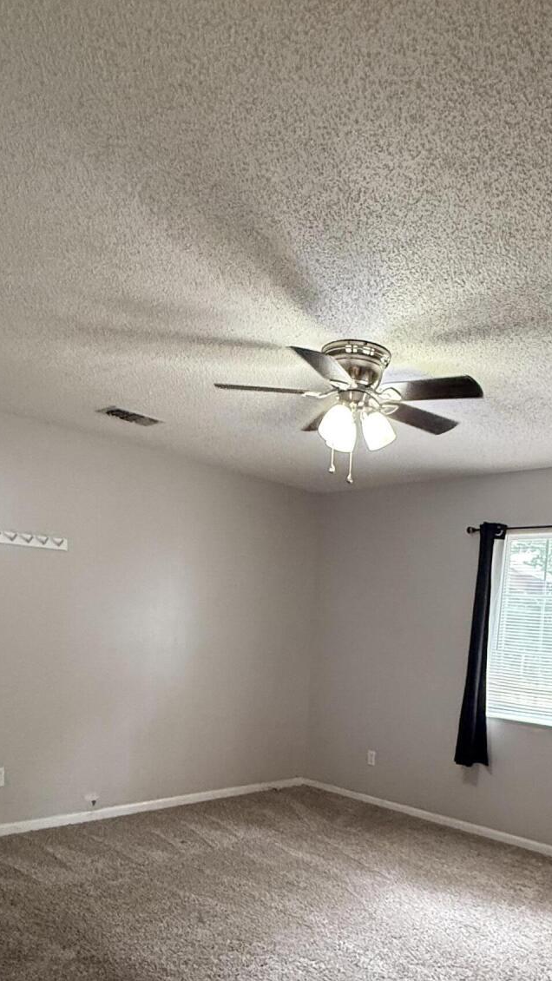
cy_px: 683
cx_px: 378
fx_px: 702
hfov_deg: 42.2
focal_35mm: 27
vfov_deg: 67.2
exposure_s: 1/60
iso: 640
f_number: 2.2
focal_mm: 2.22
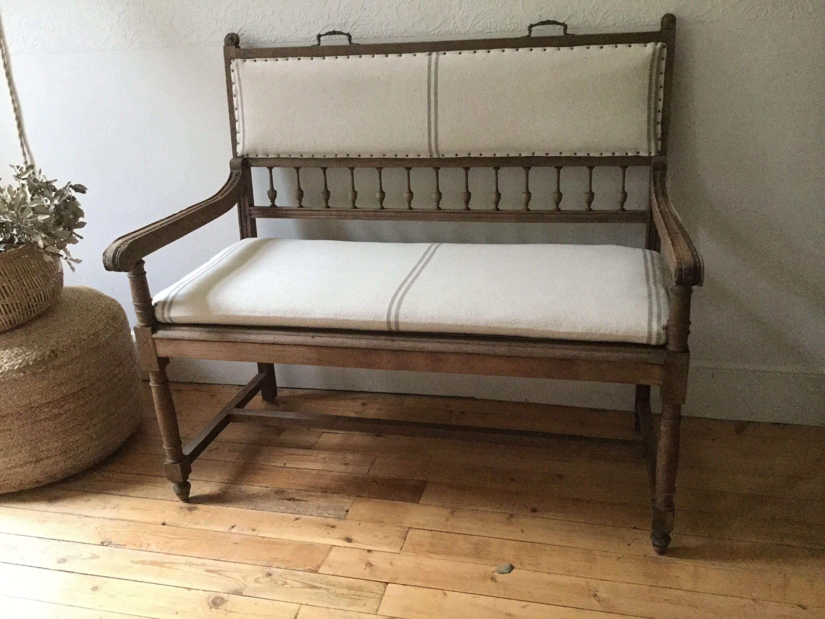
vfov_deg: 45.4
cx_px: 412
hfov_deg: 58.4
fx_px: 739
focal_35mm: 31
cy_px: 310
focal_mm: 3.3
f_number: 2.4
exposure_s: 1/17
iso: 250
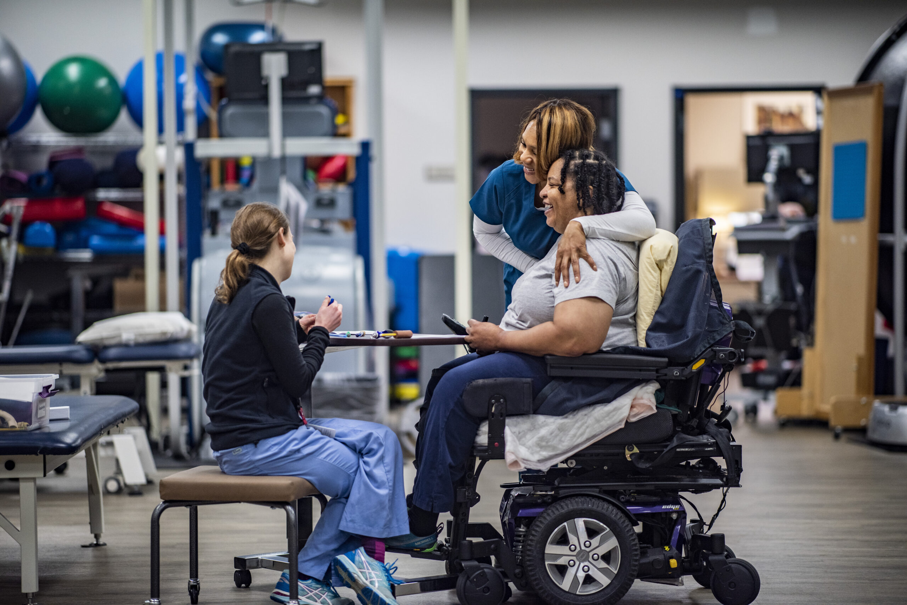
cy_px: 302
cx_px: 454
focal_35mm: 105
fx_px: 2646
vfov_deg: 13.1
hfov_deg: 19.4
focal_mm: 105
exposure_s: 1/500
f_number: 1.4
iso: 400
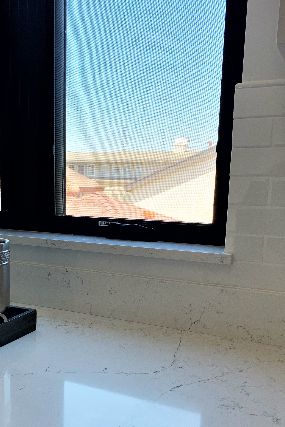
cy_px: 265
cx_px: 99
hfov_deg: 36.6
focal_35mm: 36
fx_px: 427
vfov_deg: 52.6
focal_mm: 4.25
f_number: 1.8
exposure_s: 1/122
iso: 25
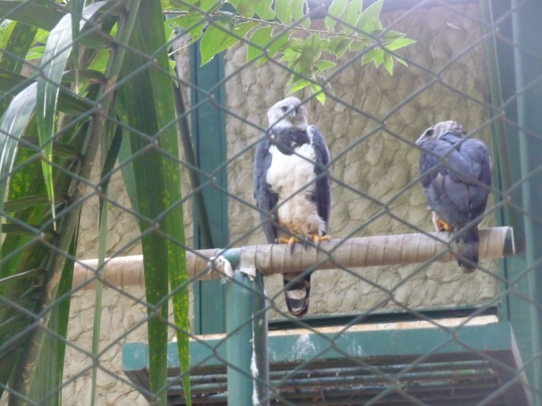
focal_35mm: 158
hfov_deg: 12.5
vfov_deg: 9.4
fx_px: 2474
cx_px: 271
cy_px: 203
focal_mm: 27.1
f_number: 4.8
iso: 800
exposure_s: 1/80
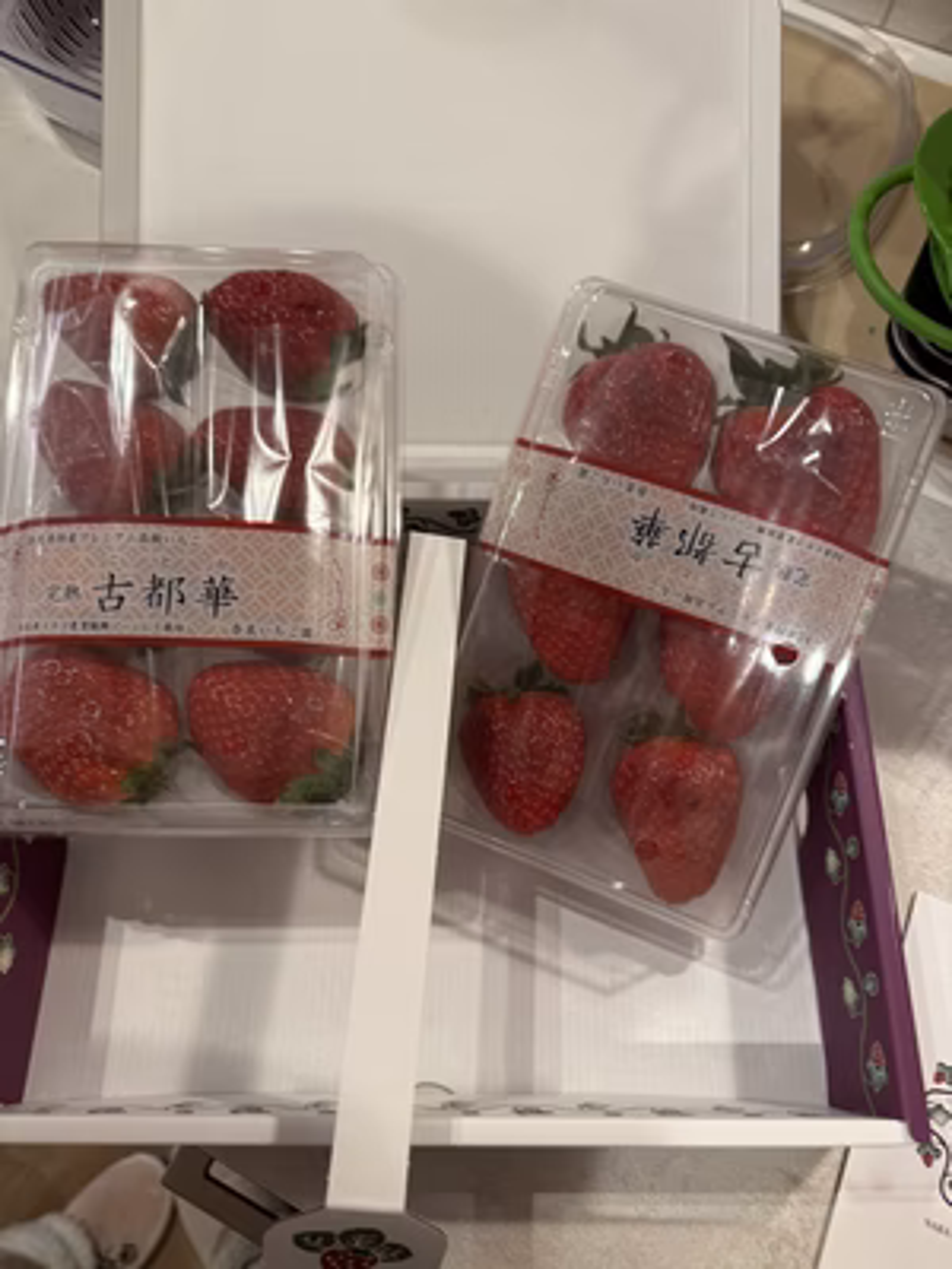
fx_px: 880
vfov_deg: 71.6
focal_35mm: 24
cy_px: 634
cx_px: 476
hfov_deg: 56.8
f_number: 1.78
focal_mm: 6.76
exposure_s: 1/60
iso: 125
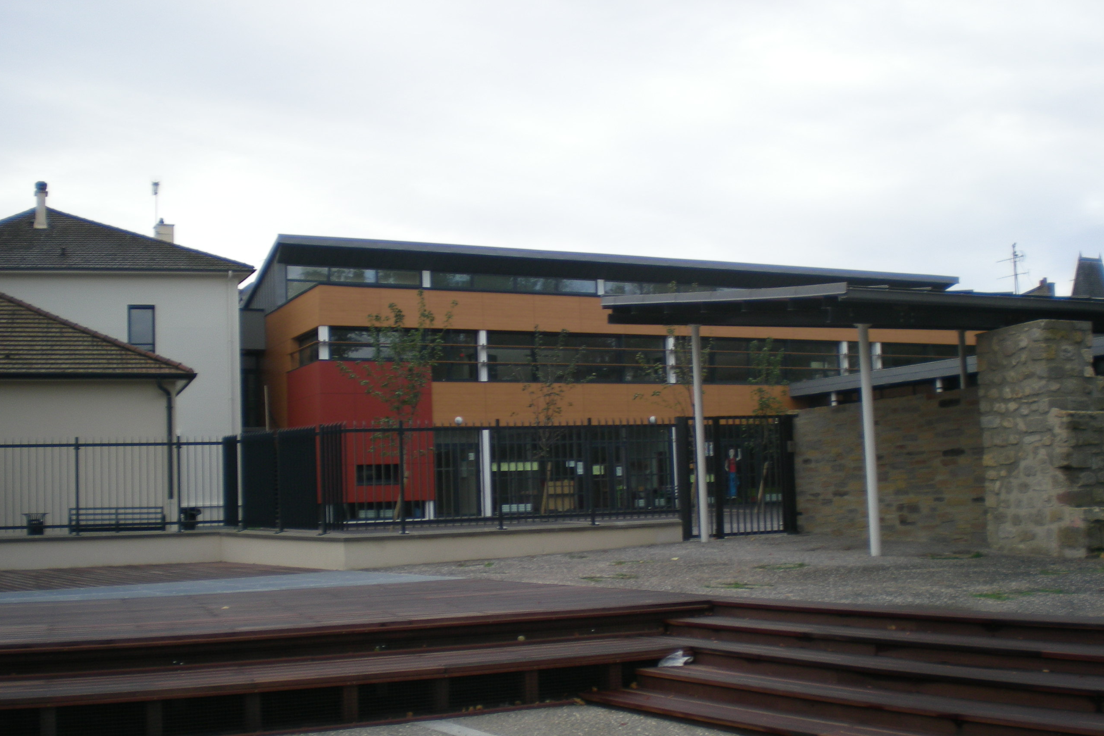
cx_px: 549
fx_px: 1226
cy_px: 413
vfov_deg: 33.4
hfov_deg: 48.5
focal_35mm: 40
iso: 50
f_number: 3.1
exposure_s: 1/138
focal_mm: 6.3
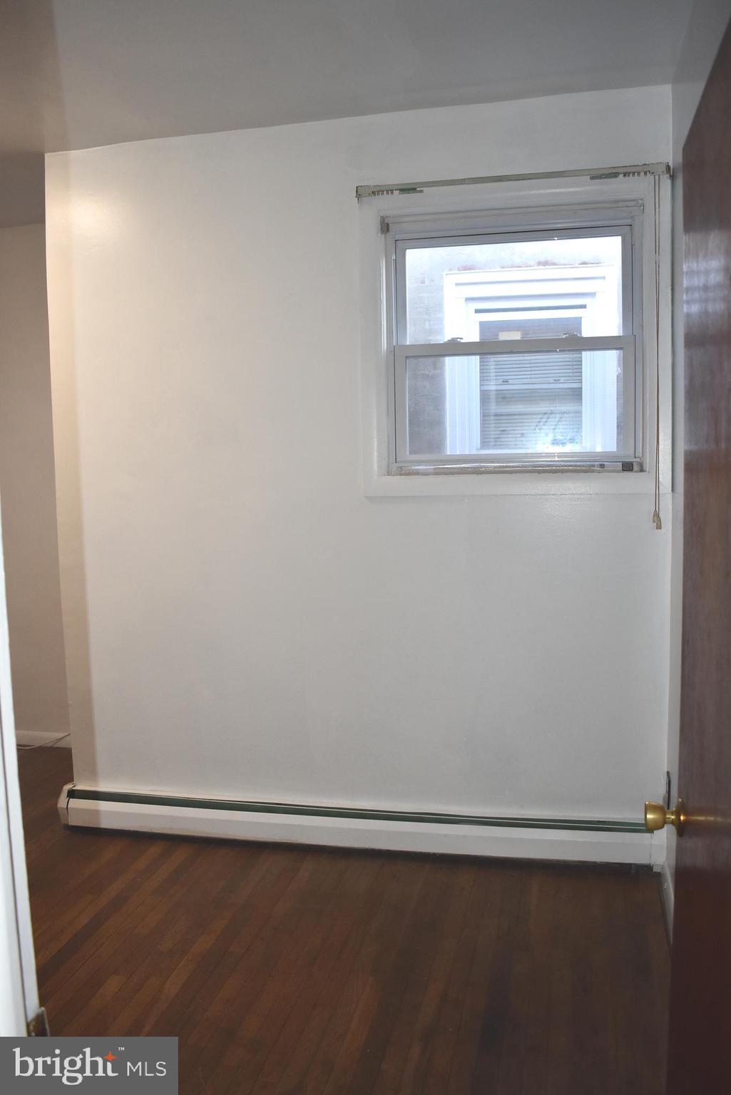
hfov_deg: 43.6
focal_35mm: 30
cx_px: 366
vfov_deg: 61.9
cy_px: 548
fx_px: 913
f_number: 4
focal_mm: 20
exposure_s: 1/200
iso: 800
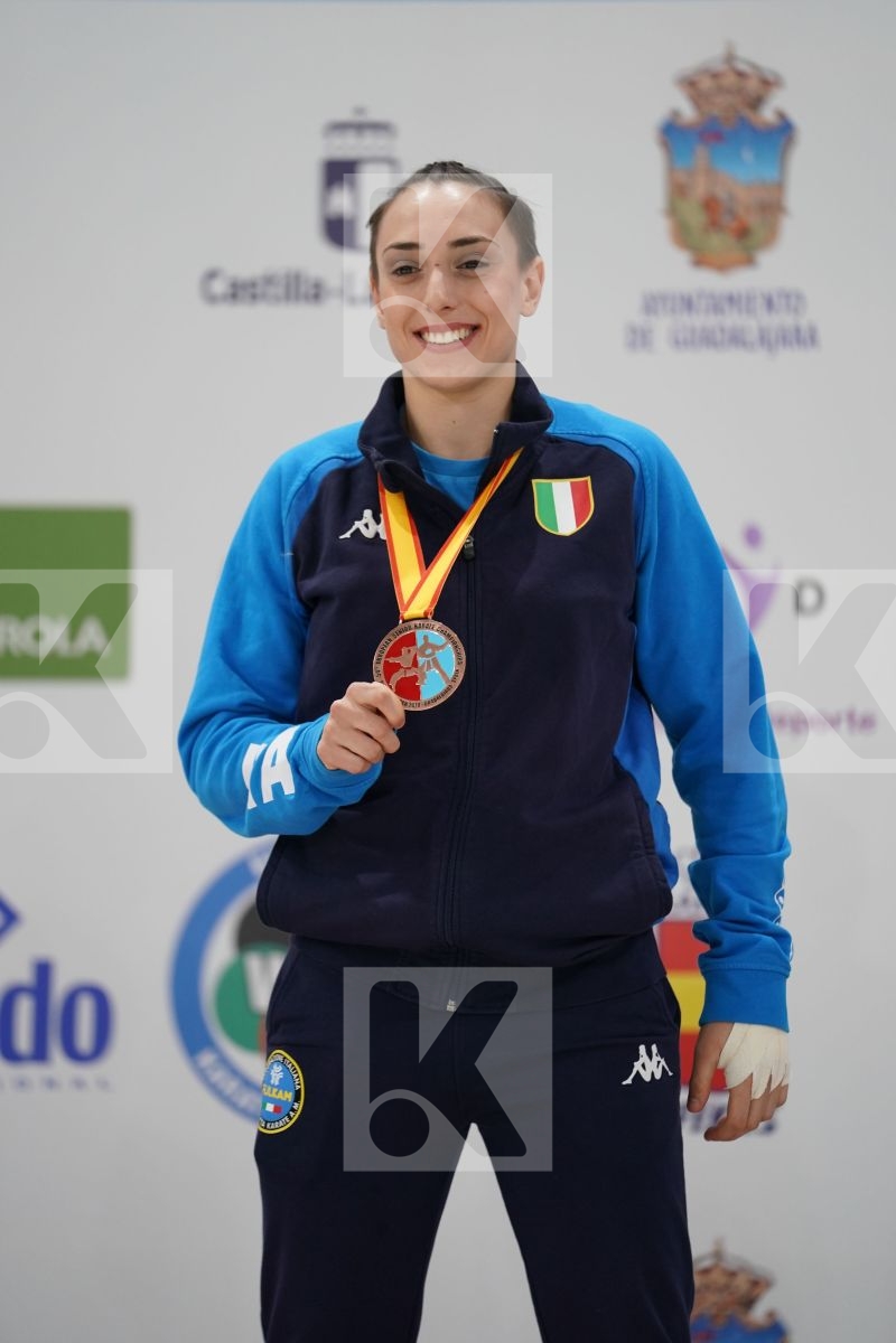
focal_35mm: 200
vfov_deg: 10.3
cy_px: 672
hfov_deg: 6.9
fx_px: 7466
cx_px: 448
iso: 1250
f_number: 2.8
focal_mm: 200
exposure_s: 1/250
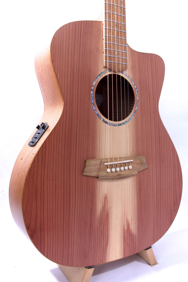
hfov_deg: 38.9
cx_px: 94
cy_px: 141
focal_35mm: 34
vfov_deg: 55.8
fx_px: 266
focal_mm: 34
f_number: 22
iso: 100
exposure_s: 1/50
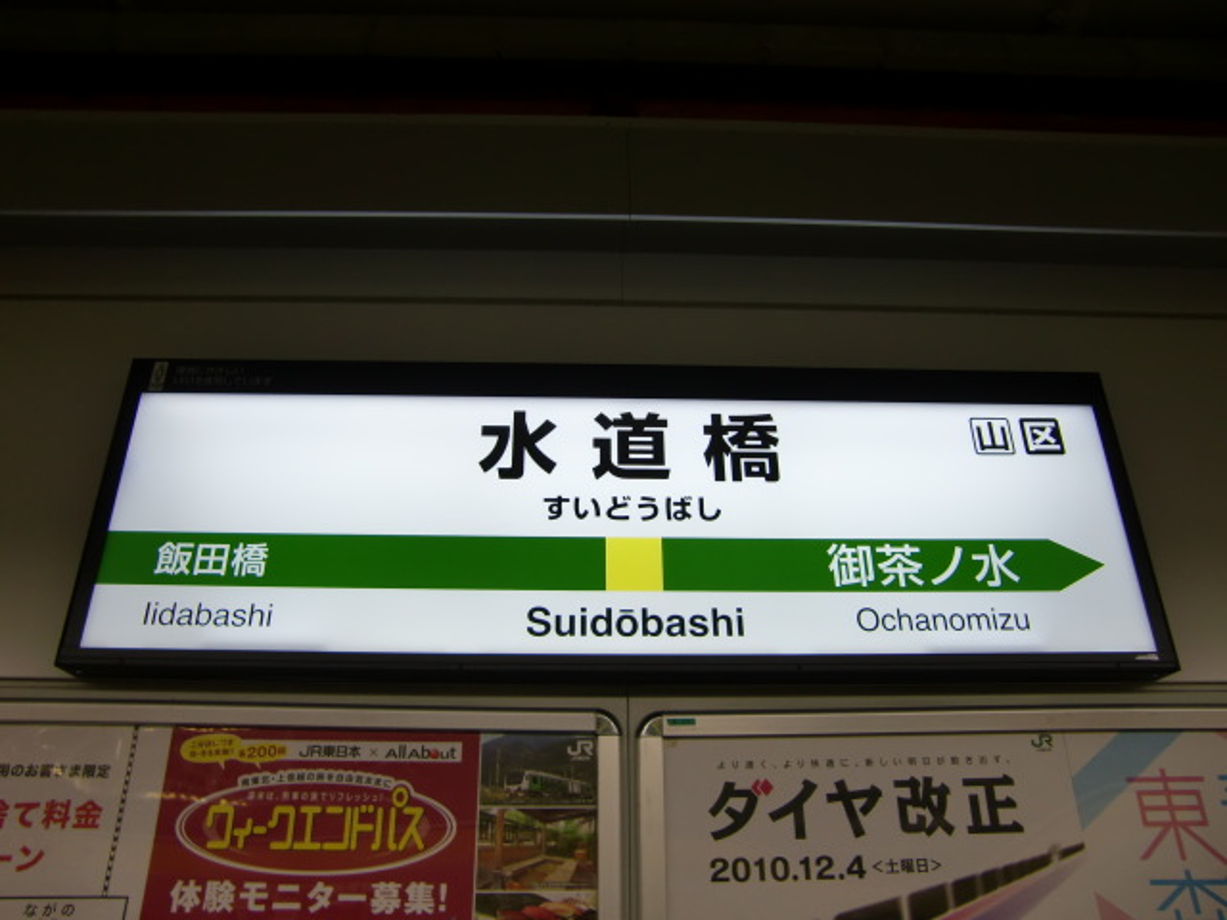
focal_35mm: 28
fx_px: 992
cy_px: 460
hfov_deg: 63.4
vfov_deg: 49.7
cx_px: 614
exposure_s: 1/60
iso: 64
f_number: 2.6
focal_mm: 4.9
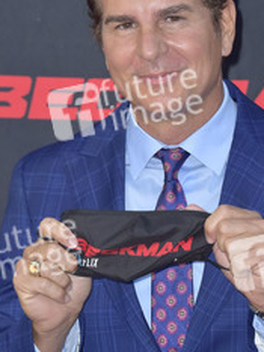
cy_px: 181
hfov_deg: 5.3
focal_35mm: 280
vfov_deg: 7.1
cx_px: 170
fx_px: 2852
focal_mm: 170
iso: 640
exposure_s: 1/250
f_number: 7.1
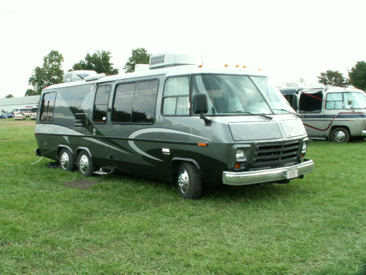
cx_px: 183
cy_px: 138
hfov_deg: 47.9
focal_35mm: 39
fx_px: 412
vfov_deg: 36.8
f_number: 7.1
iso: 50
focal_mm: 6.45
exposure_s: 1/30
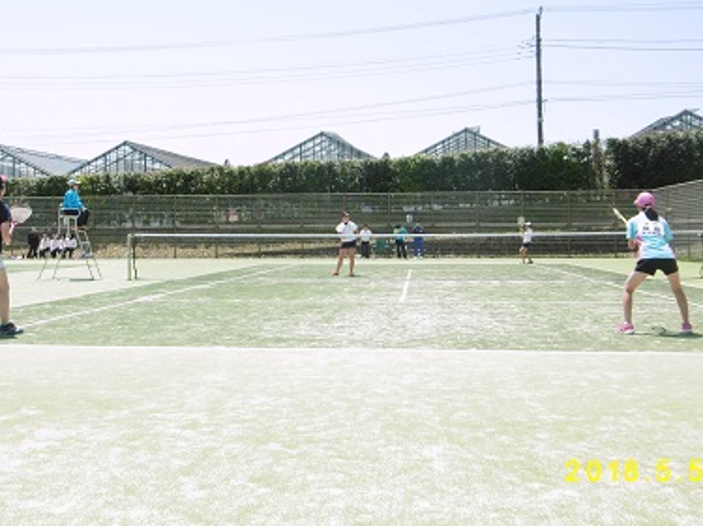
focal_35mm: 41
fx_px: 832
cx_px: 322
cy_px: 197
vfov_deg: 34.9
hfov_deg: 45.7
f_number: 3.5
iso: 100
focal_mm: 5.8
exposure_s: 1/400
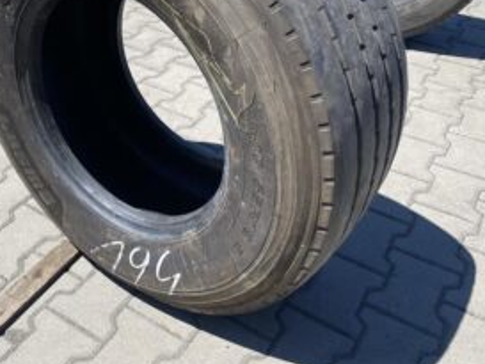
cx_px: 171
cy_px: 91
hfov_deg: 45.2
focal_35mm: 41
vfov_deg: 34.4
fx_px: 575
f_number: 1.8
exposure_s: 1/1522
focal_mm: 4.25
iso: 32
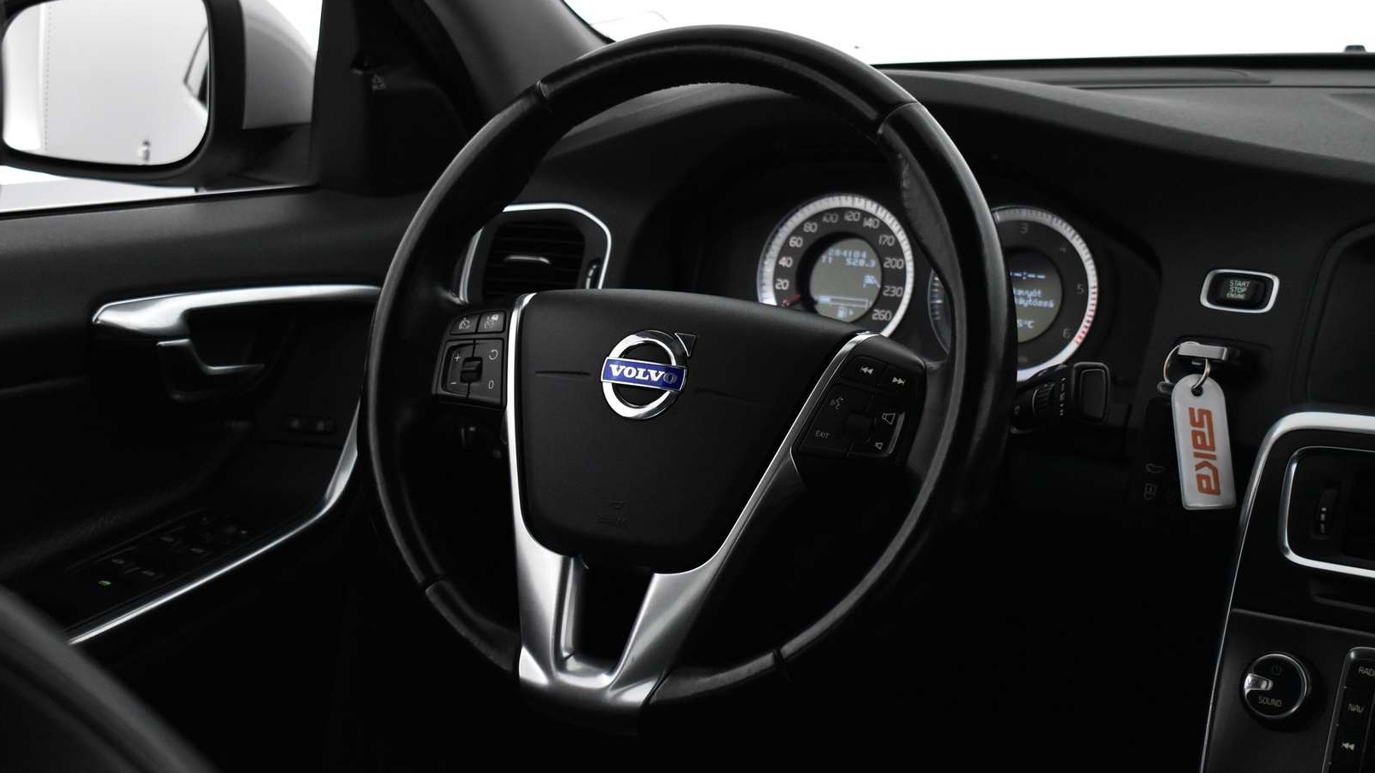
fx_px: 2187
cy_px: 346
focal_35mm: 60
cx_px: 686
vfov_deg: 20.0
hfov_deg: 34.9
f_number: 5
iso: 3200
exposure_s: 1/100
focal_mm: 38
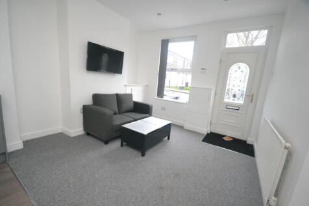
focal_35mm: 15
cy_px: 103
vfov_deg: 77.3
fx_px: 129
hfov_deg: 100.4
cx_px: 154
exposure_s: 1/60
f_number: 4
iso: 2500
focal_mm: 10
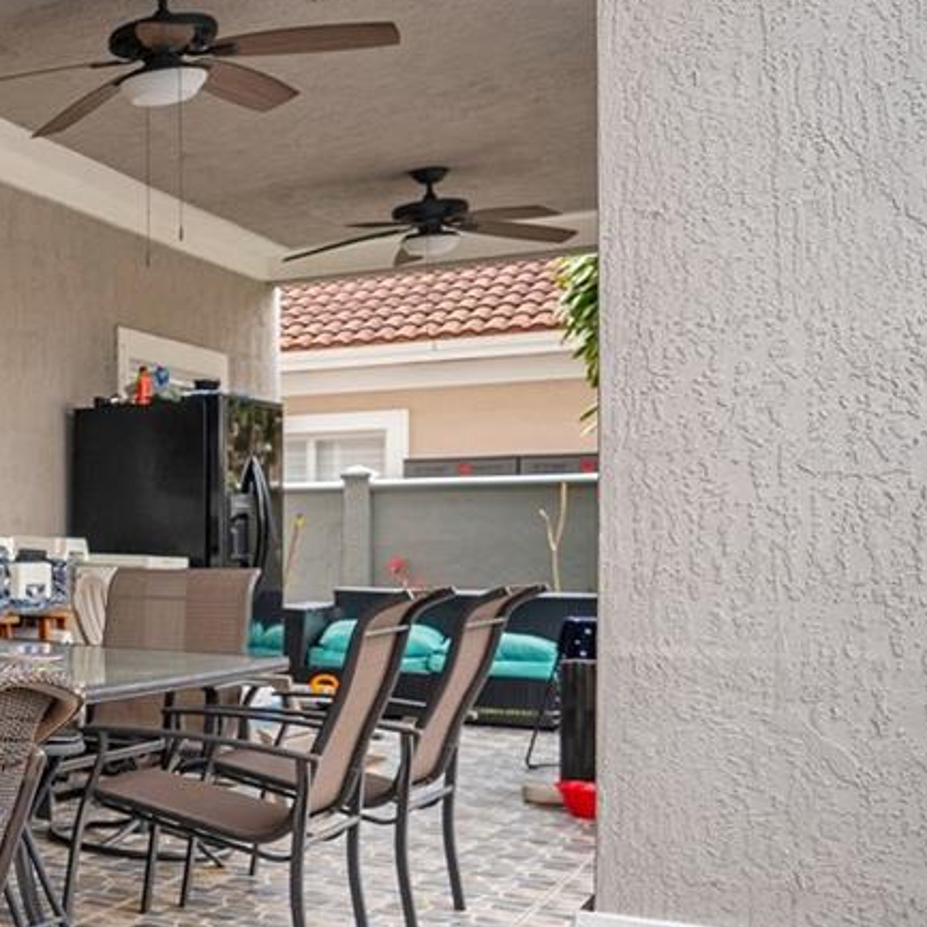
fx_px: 1333
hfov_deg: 22.1
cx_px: -756
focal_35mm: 44
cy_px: 510
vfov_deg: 38.3
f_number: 4
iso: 125
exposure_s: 1/160
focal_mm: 14
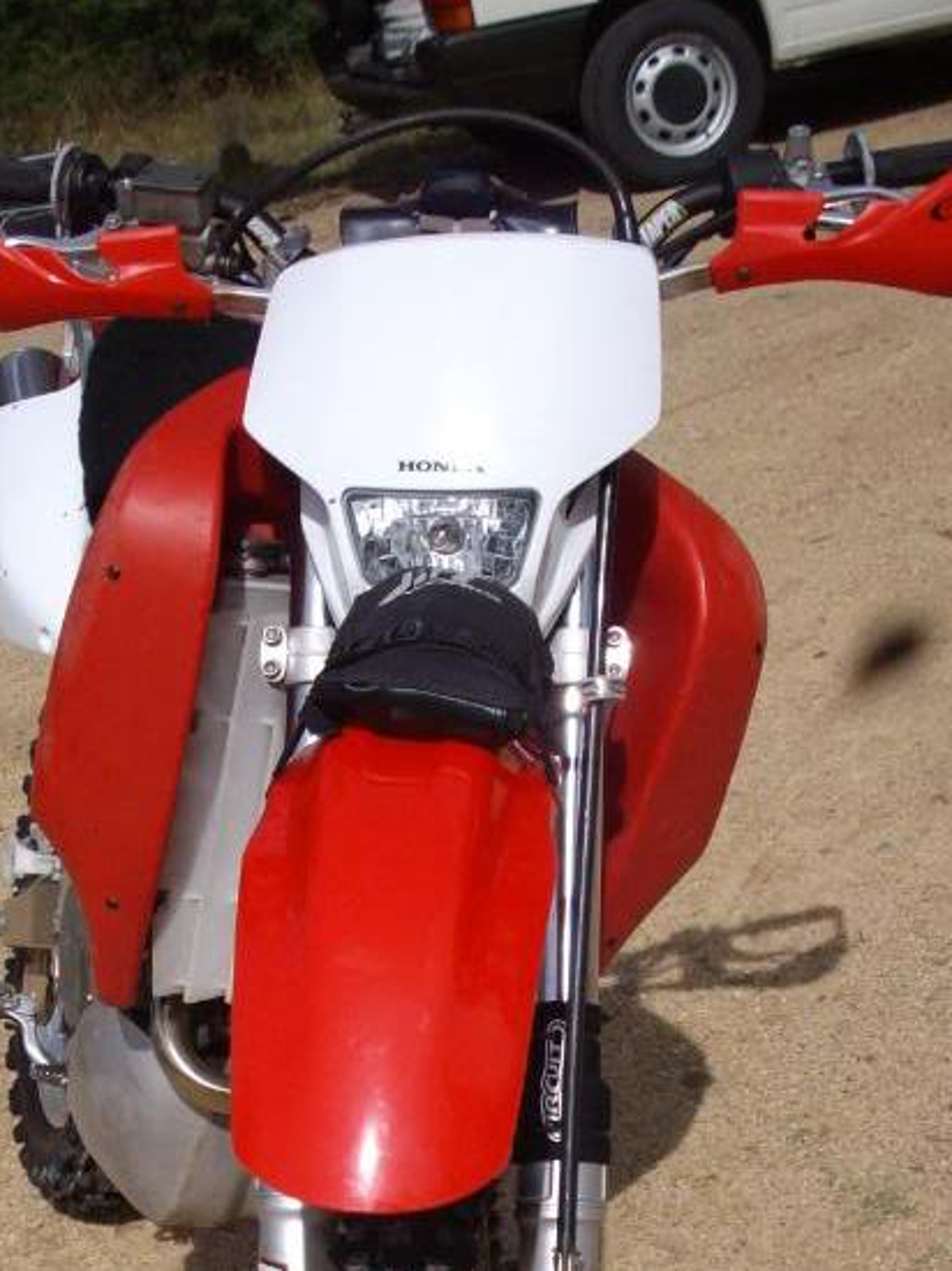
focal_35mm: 68
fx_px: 2495
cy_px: 1137
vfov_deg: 27.6
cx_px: 349
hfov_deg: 21.5
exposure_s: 1/500
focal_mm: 6.2
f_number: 5.6
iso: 80
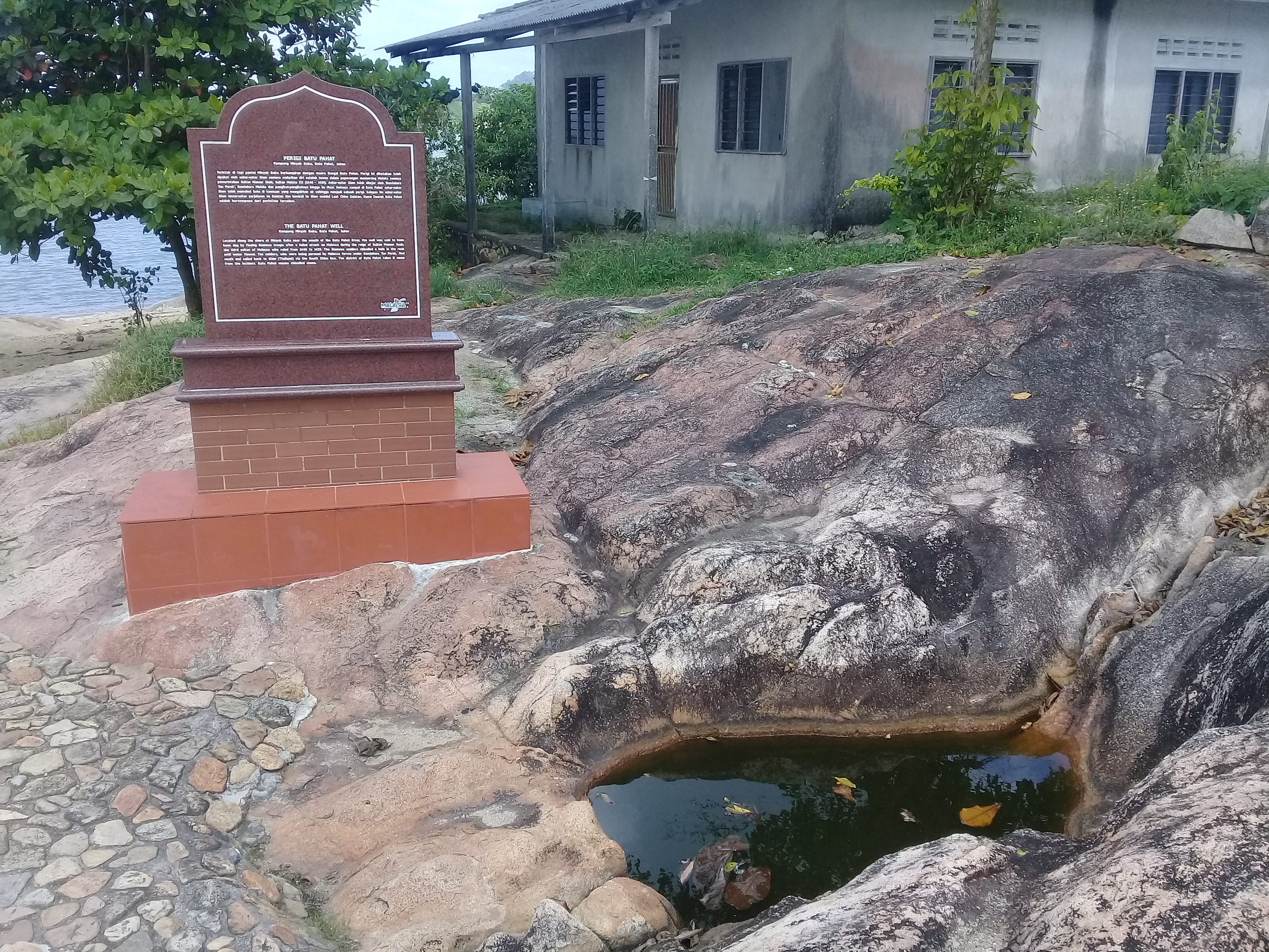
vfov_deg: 45.4
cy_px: 476
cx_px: 634
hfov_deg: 58.4
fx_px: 1136
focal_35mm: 31
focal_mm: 3.3
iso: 50
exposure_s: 1/602
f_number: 2.2
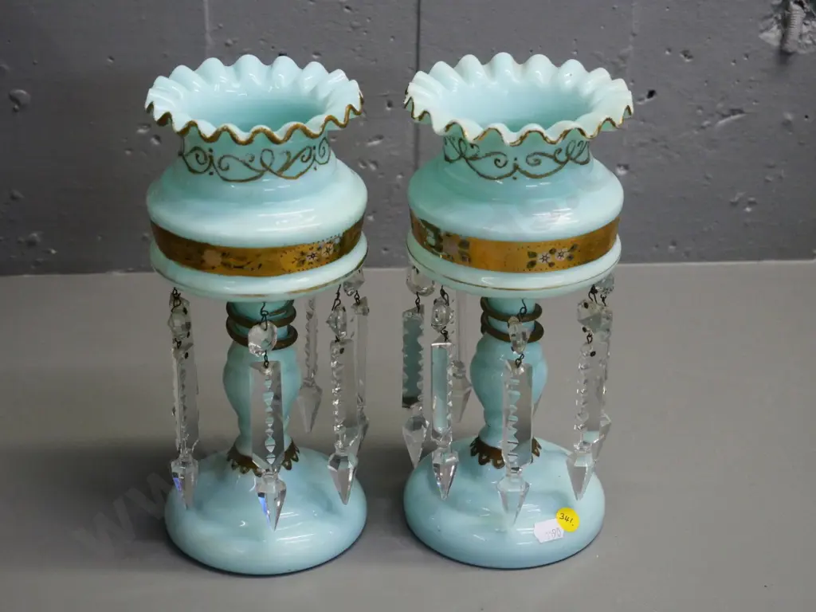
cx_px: 408
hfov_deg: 27.0
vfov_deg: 20.4
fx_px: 1697
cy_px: 306
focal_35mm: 72
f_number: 5.3
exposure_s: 1/200
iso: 3200
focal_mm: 36
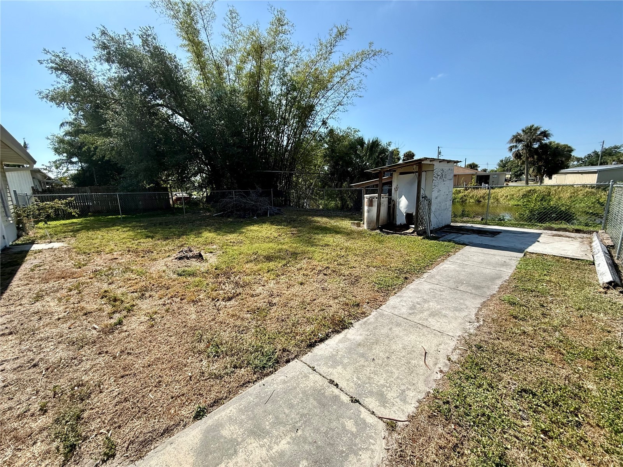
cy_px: 234
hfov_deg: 102.1
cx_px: 312
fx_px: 252
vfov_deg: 85.7
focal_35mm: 14
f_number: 2.2
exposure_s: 1/1105
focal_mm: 2.22
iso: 50
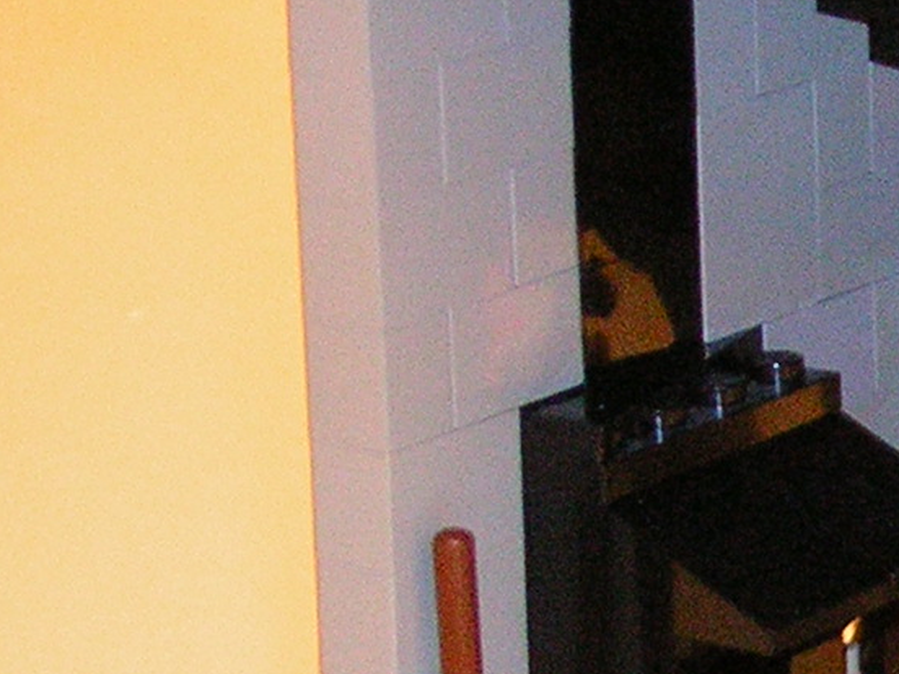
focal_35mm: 203
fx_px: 5272
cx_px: 1194
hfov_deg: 9.6
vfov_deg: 7.3
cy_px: 685
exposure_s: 1/3.9
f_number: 3.6
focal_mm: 9.1
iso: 200
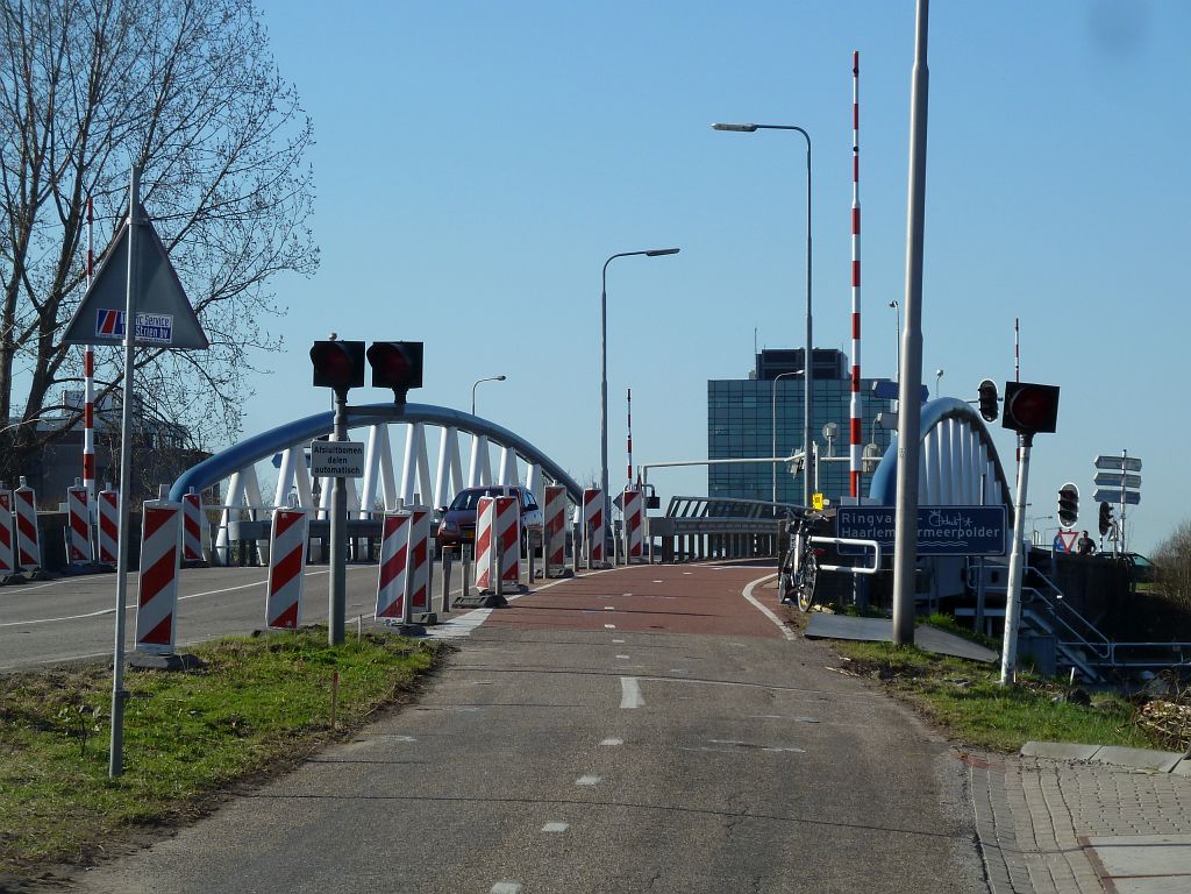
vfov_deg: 13.3
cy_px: 447
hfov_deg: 17.7
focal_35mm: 111
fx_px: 3819
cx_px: 596
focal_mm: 18.2
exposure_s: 1/400
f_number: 5
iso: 80
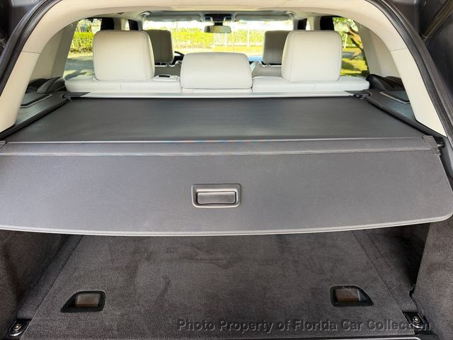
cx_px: 226
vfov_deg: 56.8
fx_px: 314
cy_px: 170
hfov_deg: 71.6
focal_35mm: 24
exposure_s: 1/121
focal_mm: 6.76
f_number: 1.78
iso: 125
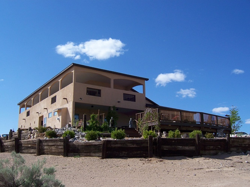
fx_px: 260
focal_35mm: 36
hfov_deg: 51.4
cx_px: 125
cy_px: 94
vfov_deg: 39.7
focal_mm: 6.2
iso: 80
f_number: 4.5
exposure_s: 1/640
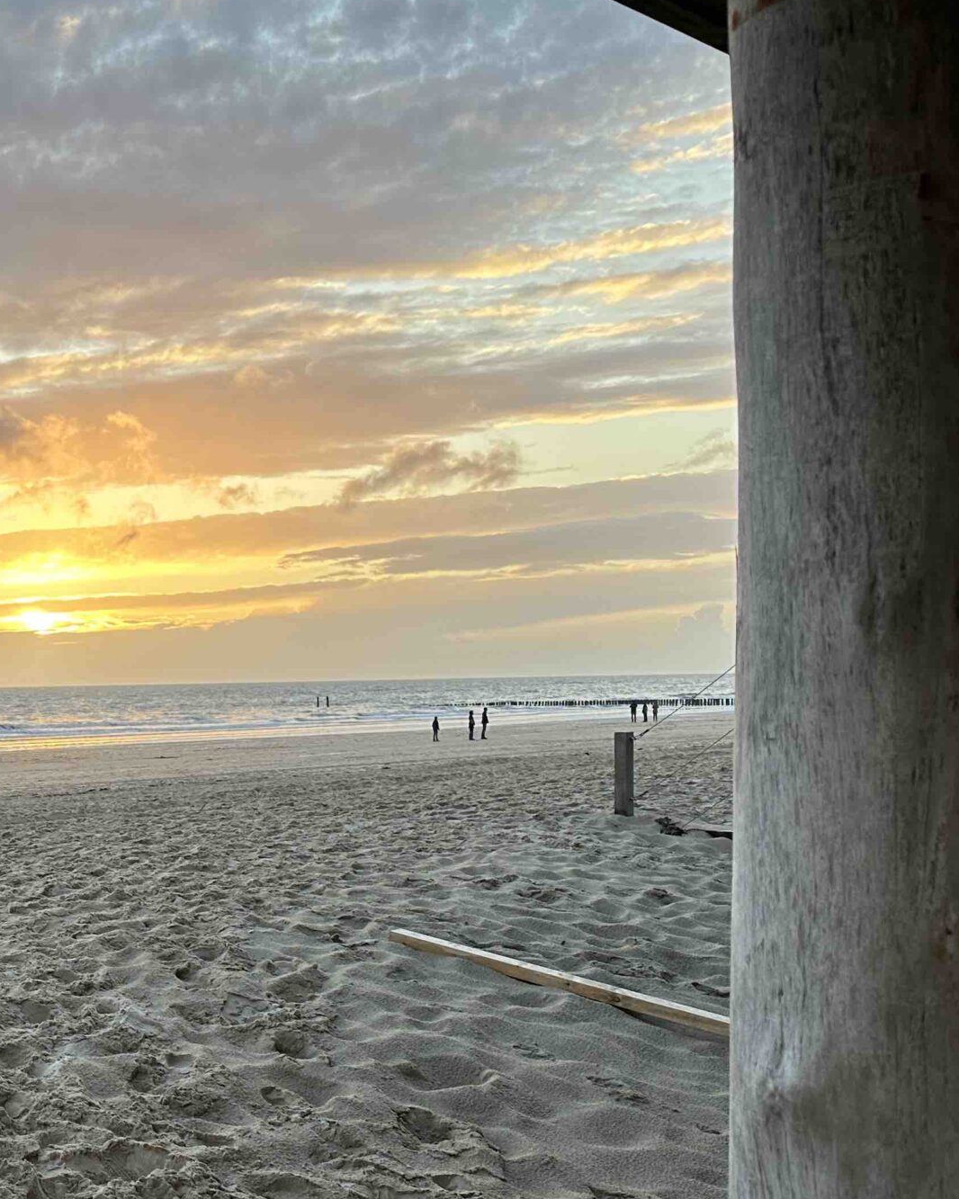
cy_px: 783
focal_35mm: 45
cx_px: -93
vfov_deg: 40.7
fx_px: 1597
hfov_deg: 30.0
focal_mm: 6.86
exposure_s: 1/364
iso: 80
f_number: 1.78
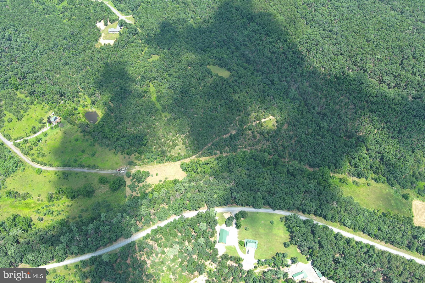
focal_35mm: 29
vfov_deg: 45.0
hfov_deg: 63.7
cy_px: 142
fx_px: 342
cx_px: 212
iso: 100
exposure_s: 1/427
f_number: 2.8
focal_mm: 10.57
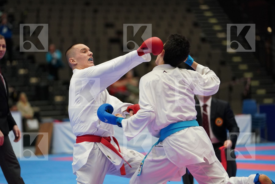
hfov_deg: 13.2
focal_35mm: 155
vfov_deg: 8.9
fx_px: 1184
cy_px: 92
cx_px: 138
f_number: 2.8
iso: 2500
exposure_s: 1/1000
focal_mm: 155
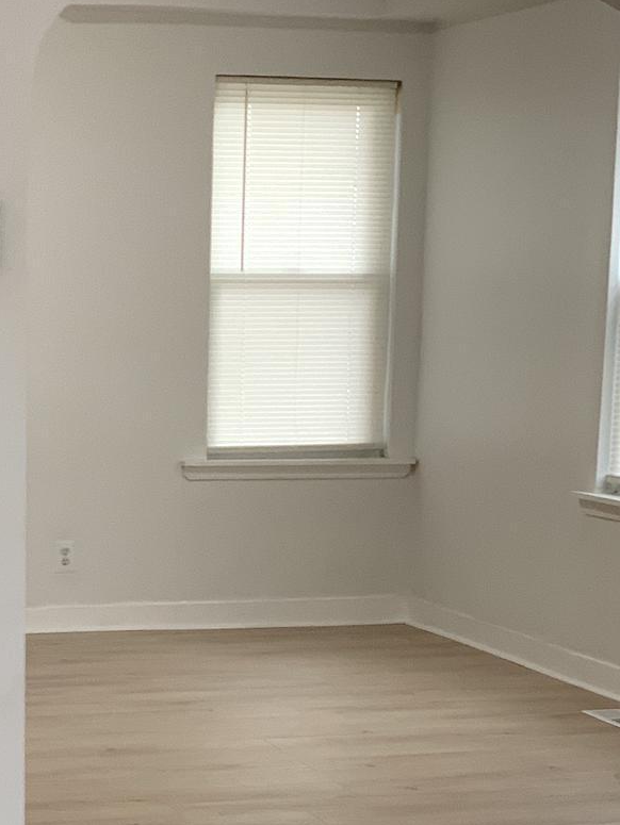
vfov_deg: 18.6
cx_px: 134
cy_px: 812
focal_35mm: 103
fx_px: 2458
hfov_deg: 14.3
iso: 100
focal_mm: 6
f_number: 2.4
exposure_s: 1/60
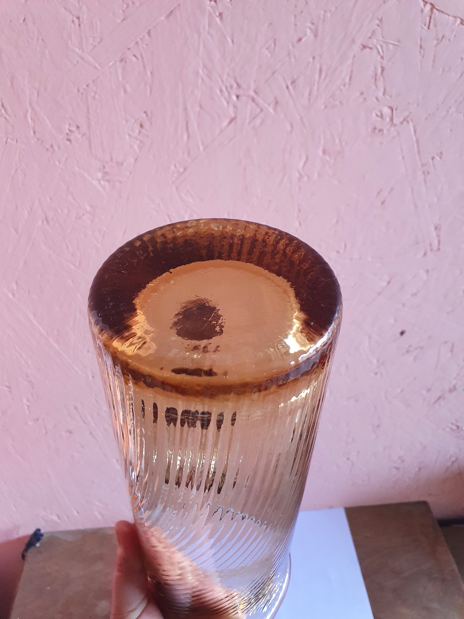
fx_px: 465
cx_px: 232
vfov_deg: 67.3
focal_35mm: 26
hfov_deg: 53.1
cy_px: 310
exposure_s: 1/50
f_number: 2.4
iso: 500
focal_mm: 4.32
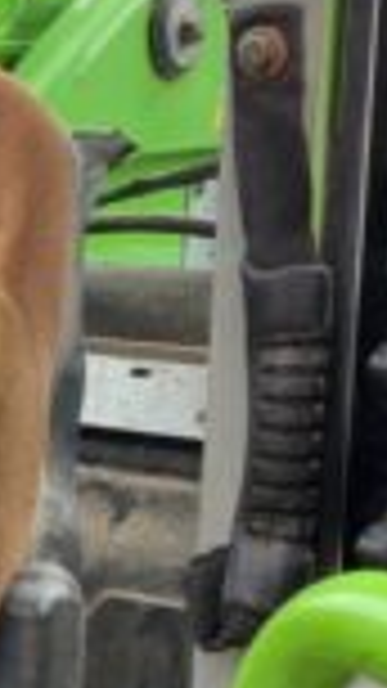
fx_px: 2409
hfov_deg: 8.8
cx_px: -324
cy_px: 513
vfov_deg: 16.2
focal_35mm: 132
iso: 32
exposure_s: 1/122
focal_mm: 3
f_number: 1.8
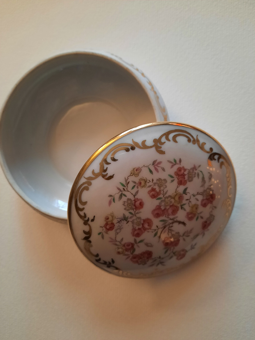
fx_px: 246
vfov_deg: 69.4
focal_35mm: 25
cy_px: 170
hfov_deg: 54.9
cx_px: 128
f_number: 2
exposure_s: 1/33
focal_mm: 4.6
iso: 400
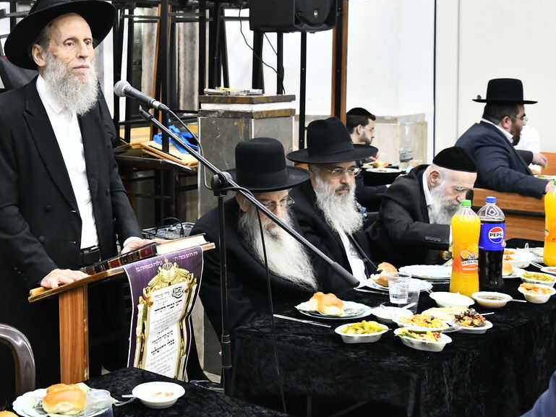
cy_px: 116
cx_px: 136
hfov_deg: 30.2
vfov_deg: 23.1
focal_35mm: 63
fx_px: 1012
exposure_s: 1/160
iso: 2000
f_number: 5.6
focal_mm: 36
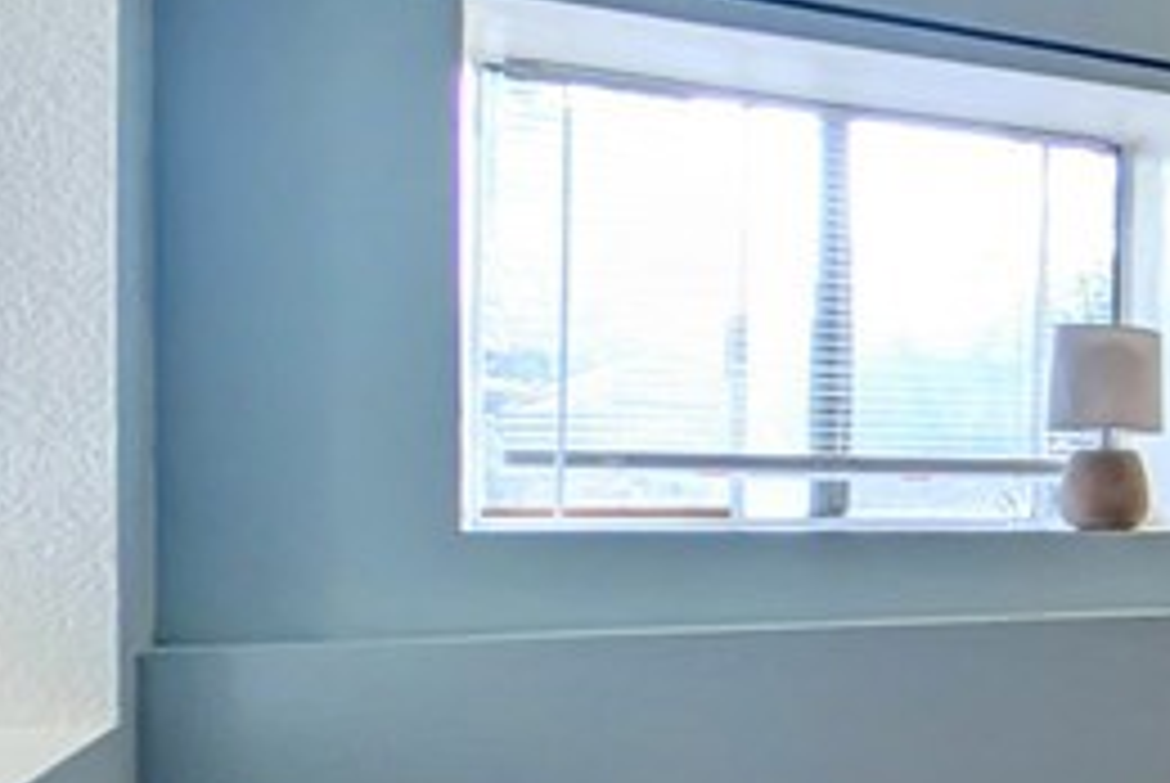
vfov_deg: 27.5
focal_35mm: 49
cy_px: 482
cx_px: 2261
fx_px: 1594
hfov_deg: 20.4
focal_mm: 2.23
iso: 91
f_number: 1.95
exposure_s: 1/24
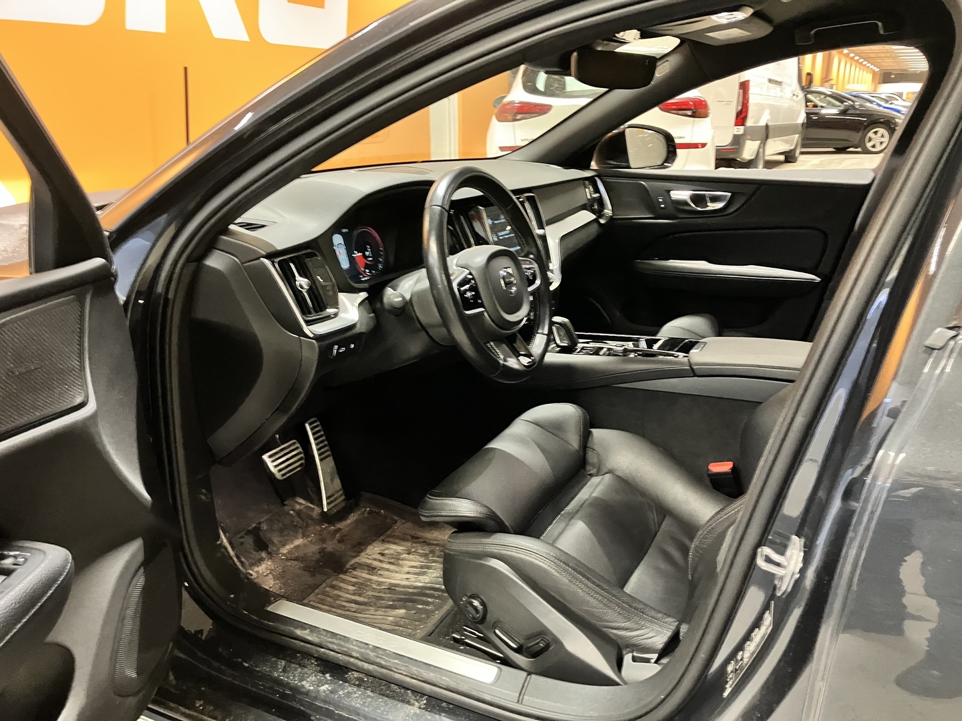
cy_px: 360
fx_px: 778
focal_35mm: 28
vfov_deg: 49.7
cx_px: 481
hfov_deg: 63.4
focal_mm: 3.99
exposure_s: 1/30
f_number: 1.8
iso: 640
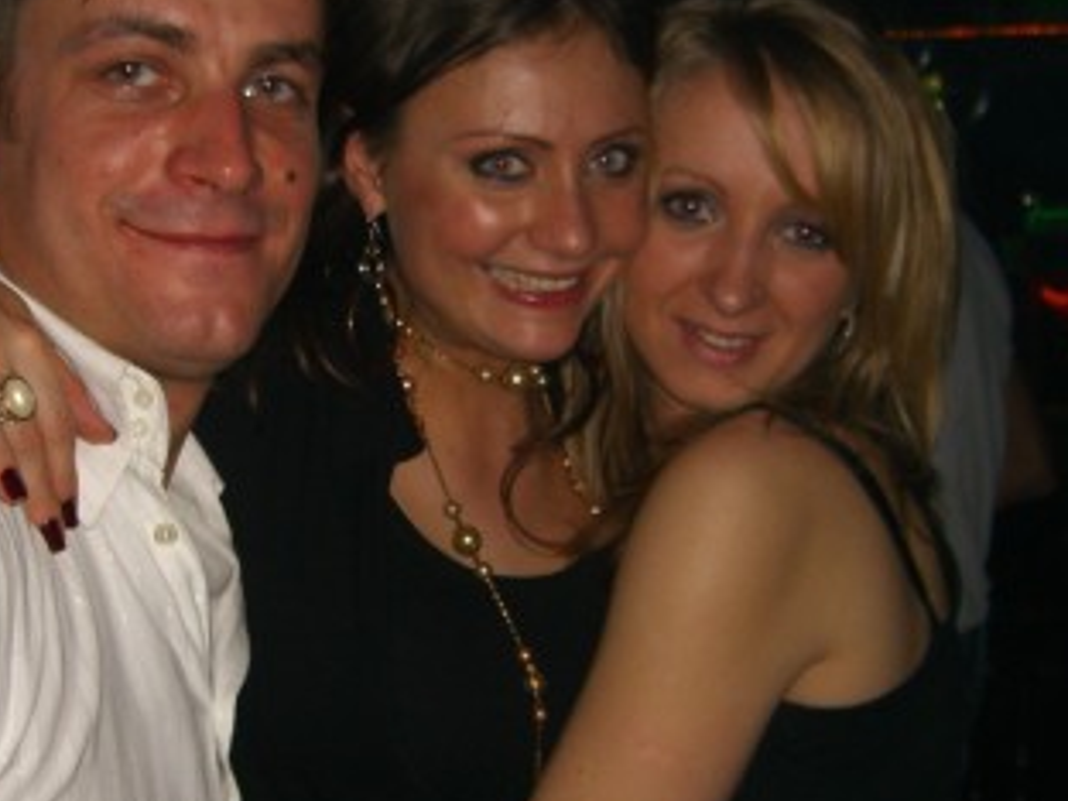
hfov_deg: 26.6
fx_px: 2252
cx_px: 373
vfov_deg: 20.1
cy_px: 472
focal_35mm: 73
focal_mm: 7.9
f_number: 2.8
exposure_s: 1/60
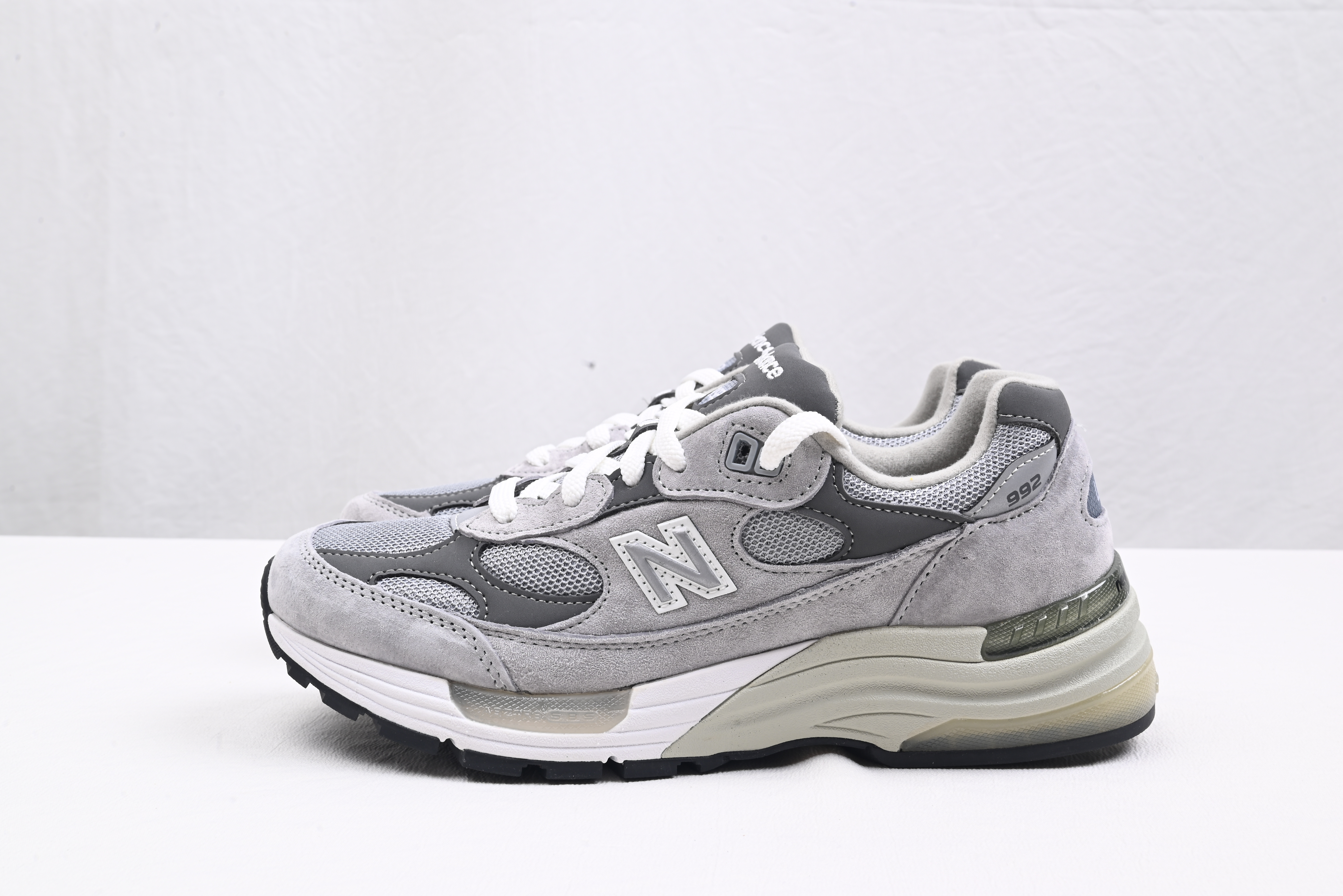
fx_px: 1493
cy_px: 448
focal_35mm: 40
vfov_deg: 33.4
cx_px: 672
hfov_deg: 48.4
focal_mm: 40
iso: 100
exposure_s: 1/2
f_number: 16
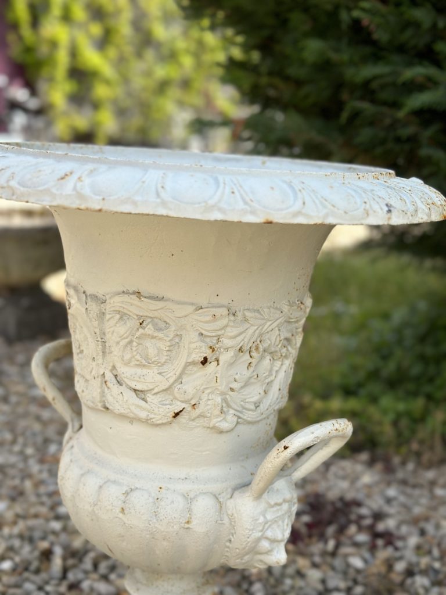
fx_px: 825
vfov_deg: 39.7
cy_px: 298
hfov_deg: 30.3
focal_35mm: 48
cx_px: 223
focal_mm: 6.86
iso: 100
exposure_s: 1/2597
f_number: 1.78
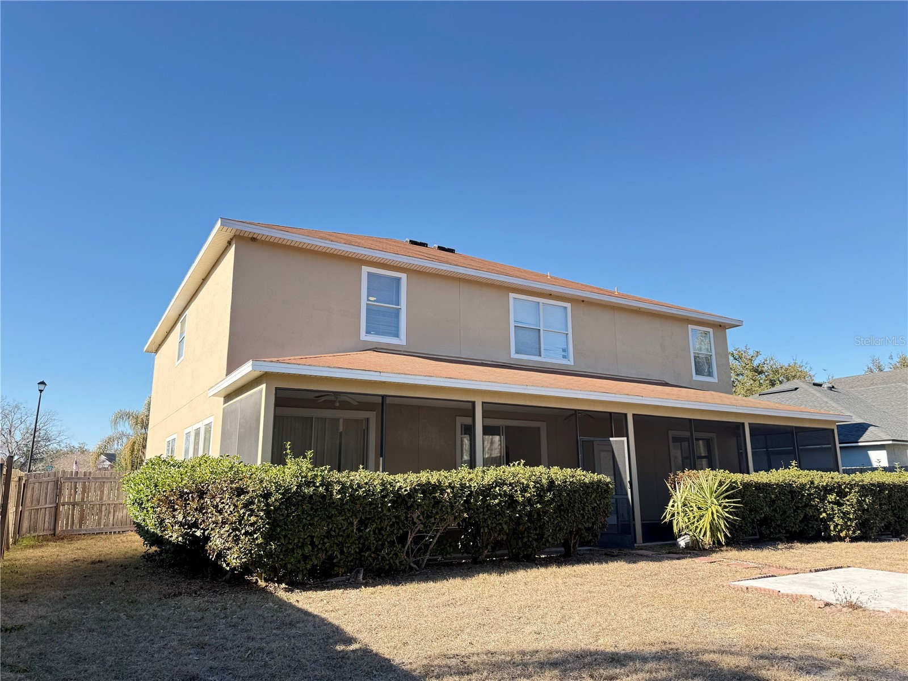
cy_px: 340
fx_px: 630
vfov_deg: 56.8
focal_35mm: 24
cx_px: 454
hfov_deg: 71.6
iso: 80
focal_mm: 6.76
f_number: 1.78
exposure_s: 1/722
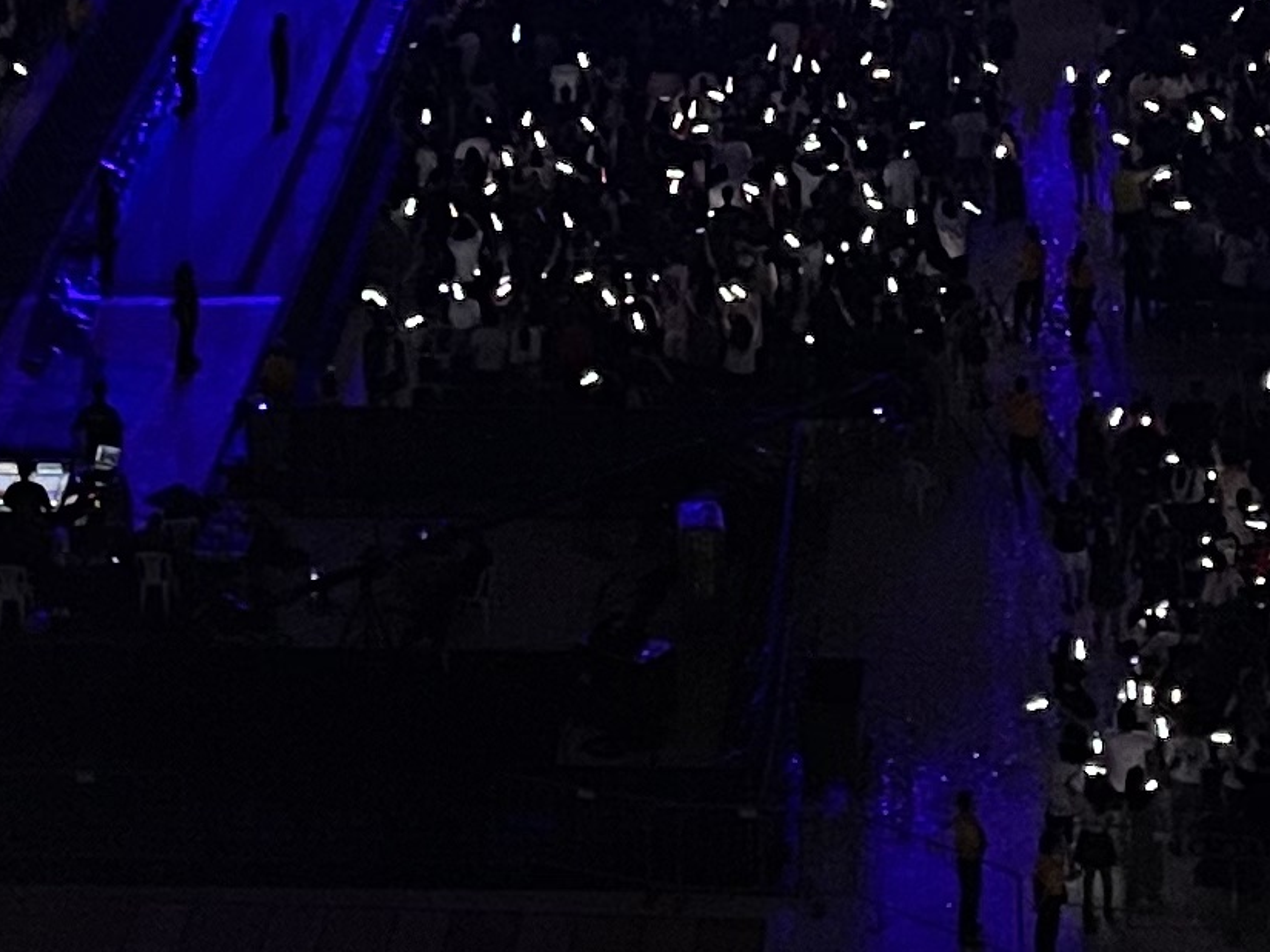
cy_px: -594
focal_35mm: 127
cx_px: 680
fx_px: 4660
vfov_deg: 11.1
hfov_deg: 15.5
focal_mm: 4.2
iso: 250
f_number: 1.6
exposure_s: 1/49
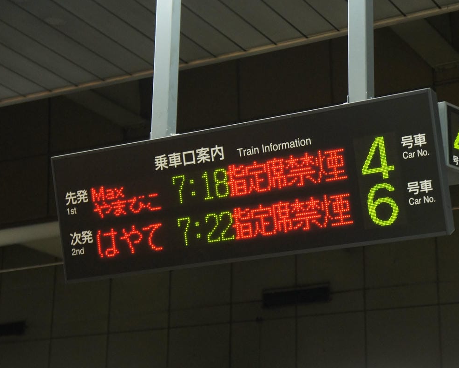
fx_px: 1114
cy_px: 184
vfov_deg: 18.7
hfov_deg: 23.2
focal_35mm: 82
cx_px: 276
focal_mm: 48
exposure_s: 1/25
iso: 1600
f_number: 5
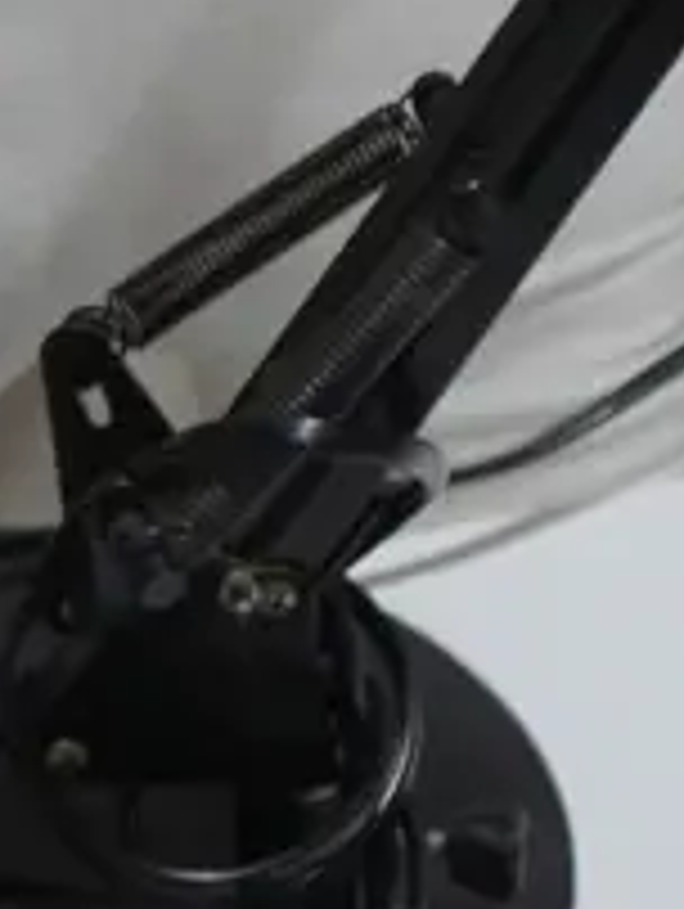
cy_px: -738
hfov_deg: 7.0
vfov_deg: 8.9
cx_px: 128
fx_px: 5600
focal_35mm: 213
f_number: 4.6
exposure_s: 1/80
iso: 200
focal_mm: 21
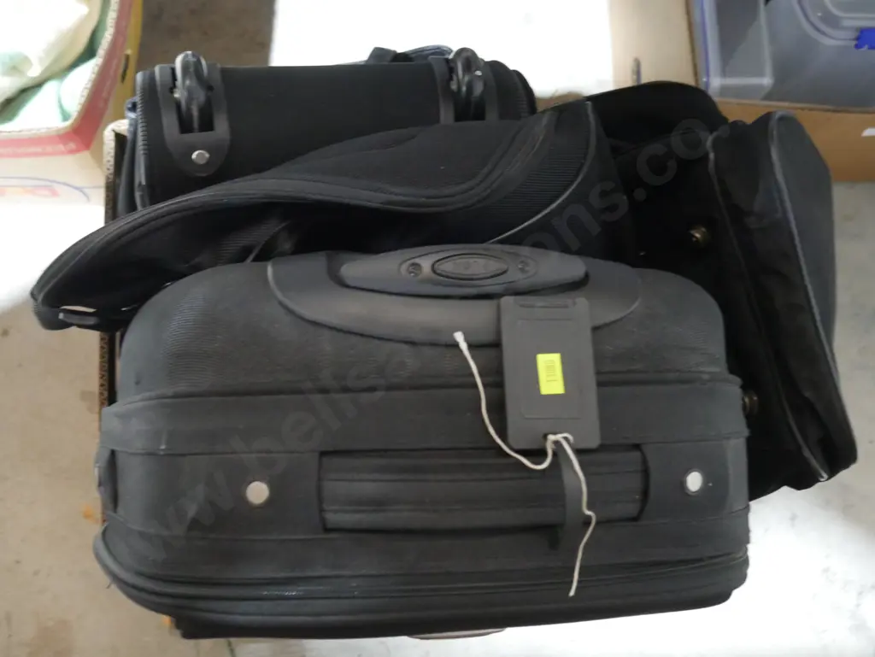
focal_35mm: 38
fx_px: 961
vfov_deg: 37.8
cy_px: 328
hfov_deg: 49.0
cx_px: 438
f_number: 4.1
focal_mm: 19
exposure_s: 1/40
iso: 3200
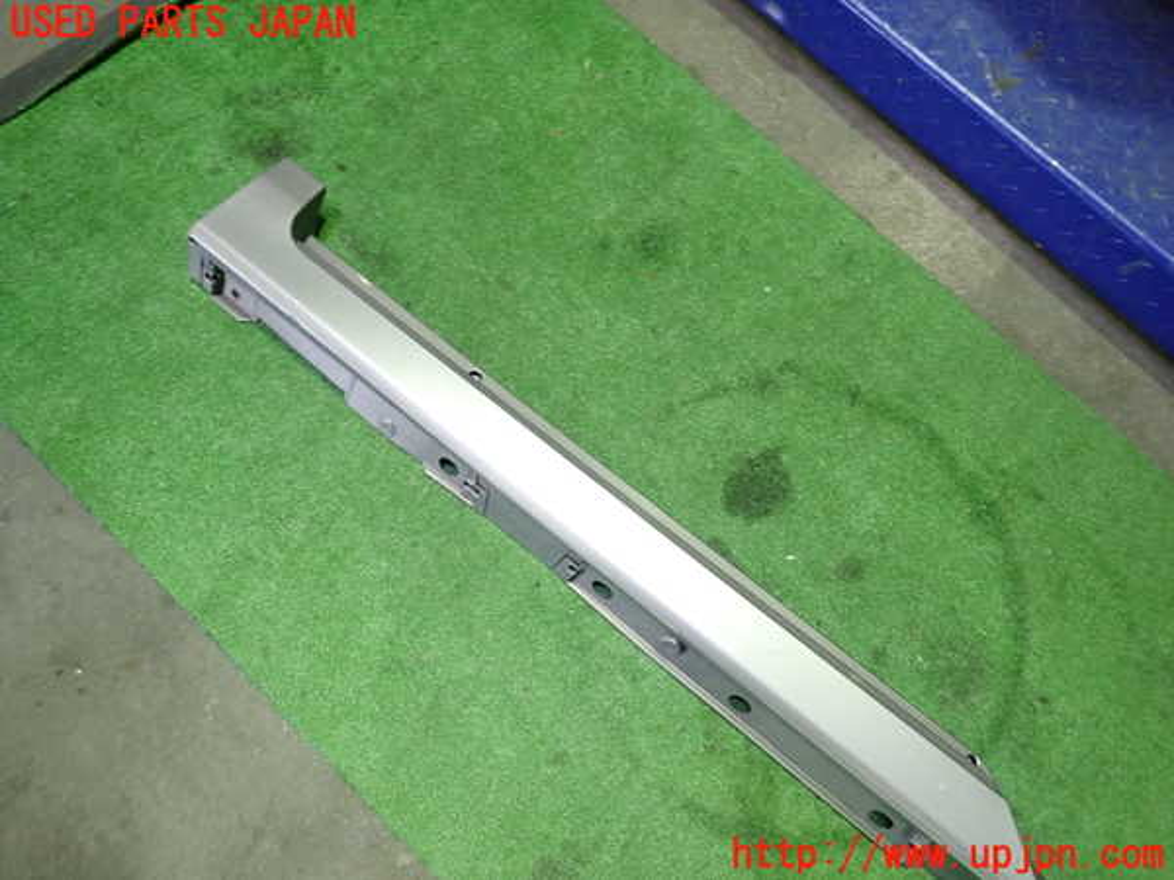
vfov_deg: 54.9
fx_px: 848
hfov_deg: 69.4
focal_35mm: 25
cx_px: 587
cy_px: 440
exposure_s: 1/30
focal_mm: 4.5
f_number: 2
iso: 400
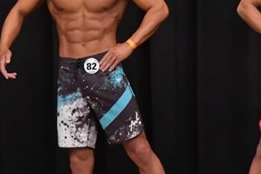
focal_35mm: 611
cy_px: 73
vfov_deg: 2.3
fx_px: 4432
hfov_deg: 3.4
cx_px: 150
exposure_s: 1/400
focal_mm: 160
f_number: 5.6
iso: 6400
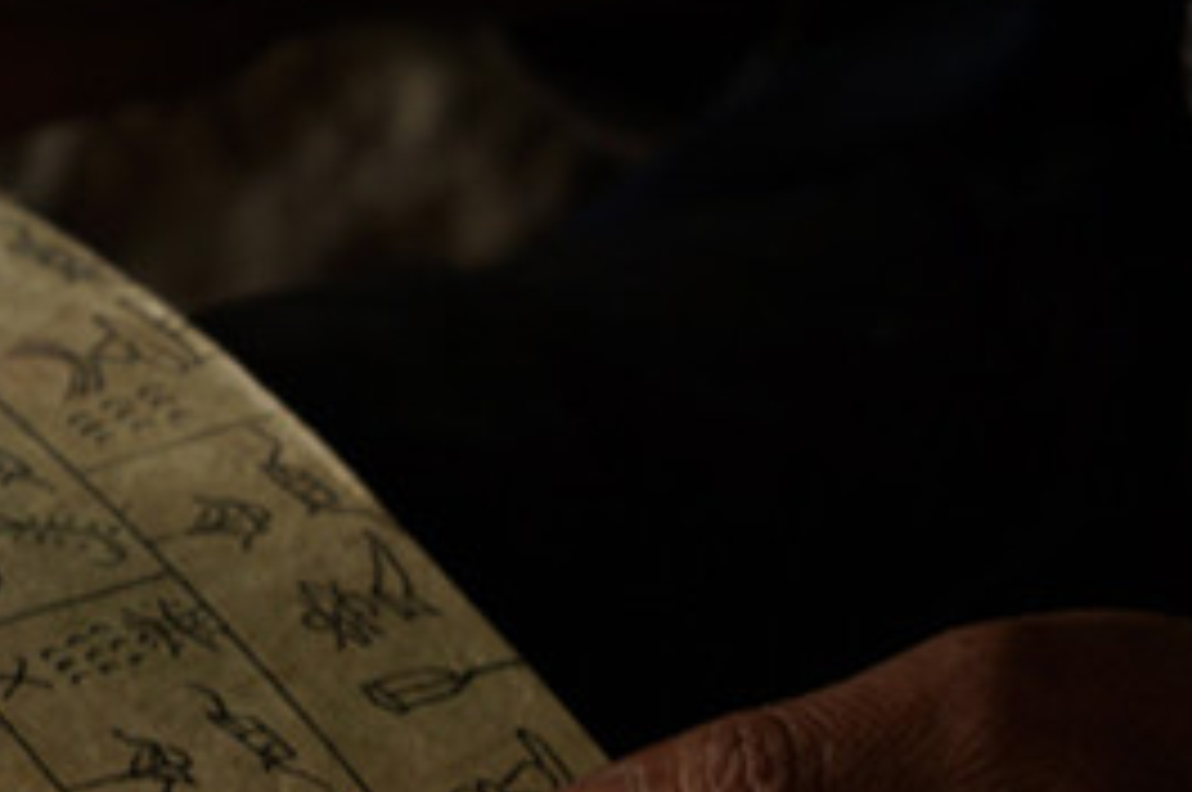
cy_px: 362
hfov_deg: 8.7
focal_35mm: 238
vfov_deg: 5.8
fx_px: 7871
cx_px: 319
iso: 100
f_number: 4
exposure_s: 1/30
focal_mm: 70
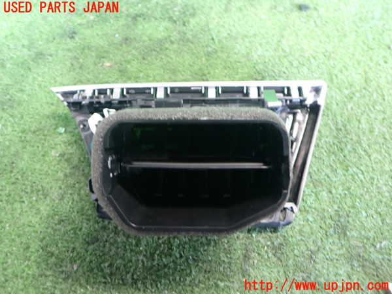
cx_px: 196
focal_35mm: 30
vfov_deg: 46.8
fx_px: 340
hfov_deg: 60.0
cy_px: 147
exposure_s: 1/25
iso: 800
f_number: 2.3
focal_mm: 5.4
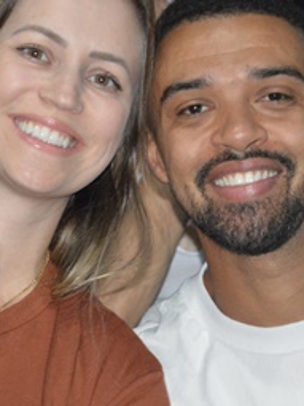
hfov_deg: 5.5
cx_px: 154
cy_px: 190
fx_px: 3176
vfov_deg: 7.3
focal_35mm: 271
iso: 3200
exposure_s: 1/60
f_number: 5.3
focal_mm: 80
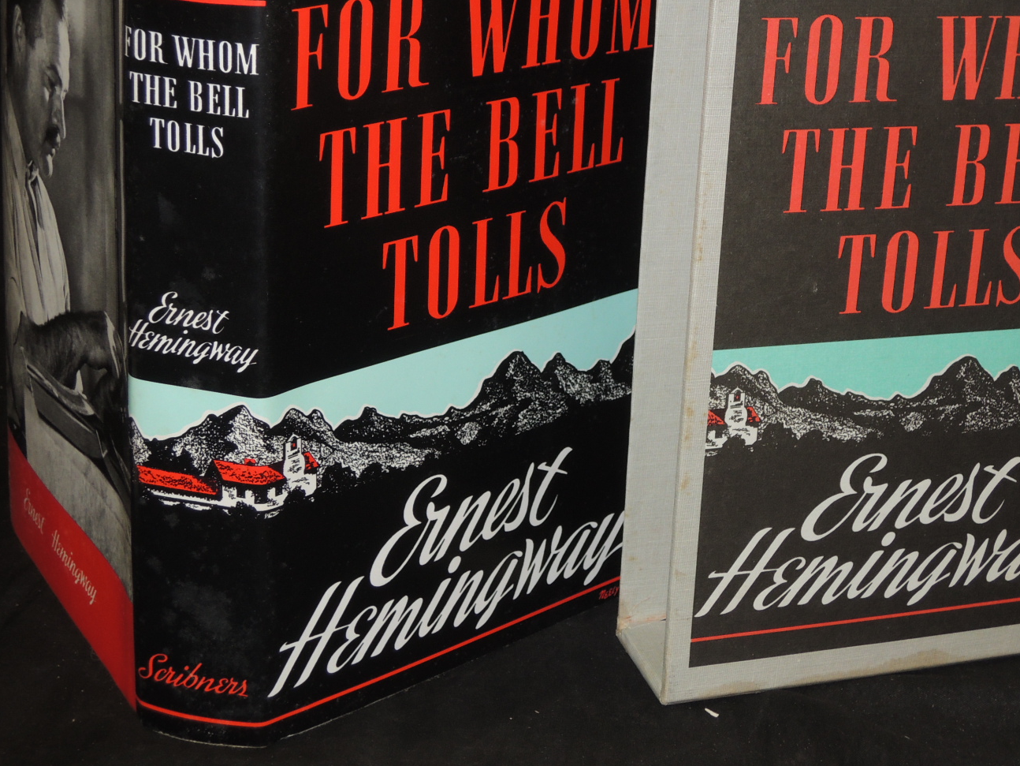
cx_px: 602
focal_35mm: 68
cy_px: 315
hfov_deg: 28.5
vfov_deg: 21.6
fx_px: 2004
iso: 200
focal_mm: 9.9
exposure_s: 1/50
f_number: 4
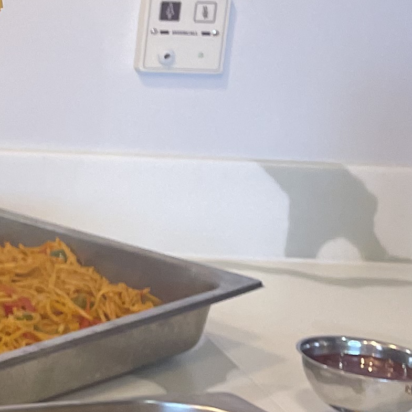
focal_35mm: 118
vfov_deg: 14.7
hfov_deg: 12.5
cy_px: 101
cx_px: -482
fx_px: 1589
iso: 125
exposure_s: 1/100
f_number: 1.6
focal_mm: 4.2
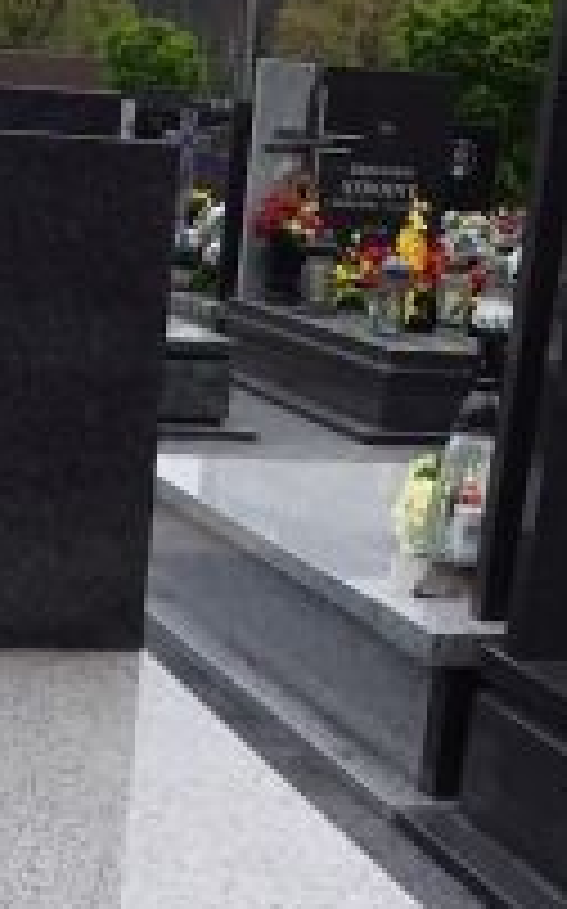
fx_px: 2327
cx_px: 50
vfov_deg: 20.4
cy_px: 1152
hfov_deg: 13.8
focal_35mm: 94
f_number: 1.9
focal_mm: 2.91
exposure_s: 1/155
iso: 40
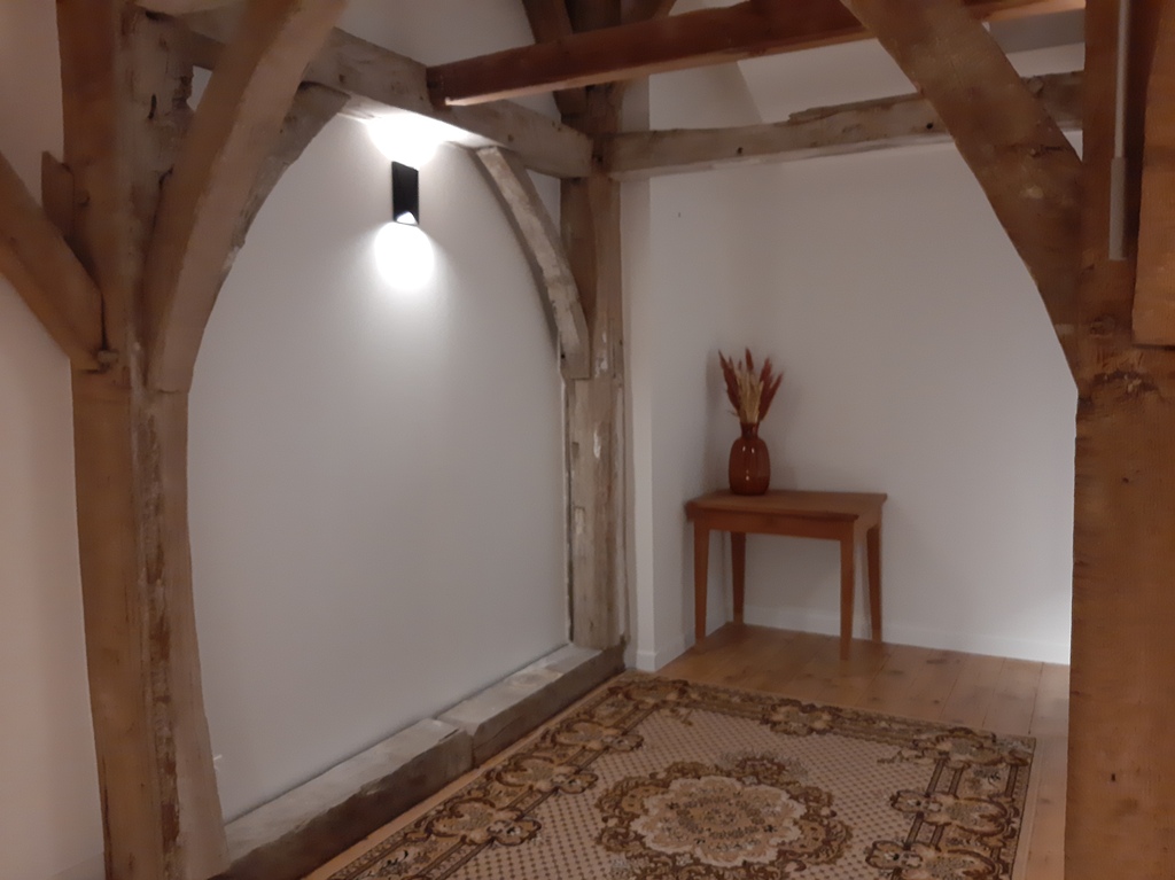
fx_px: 882
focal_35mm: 26
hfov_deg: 67.3
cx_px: 588
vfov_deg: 53.0
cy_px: 440
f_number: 1.7
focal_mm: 3.93
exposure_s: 1/25
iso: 400
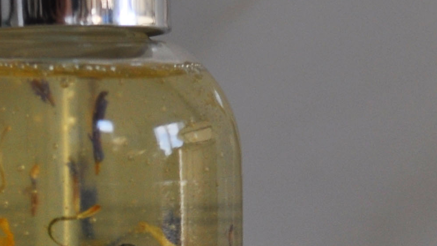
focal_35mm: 217
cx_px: 126
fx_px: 2514
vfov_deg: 5.6
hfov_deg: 9.9
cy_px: 287
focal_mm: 32
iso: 220
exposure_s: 1/125
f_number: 5.6
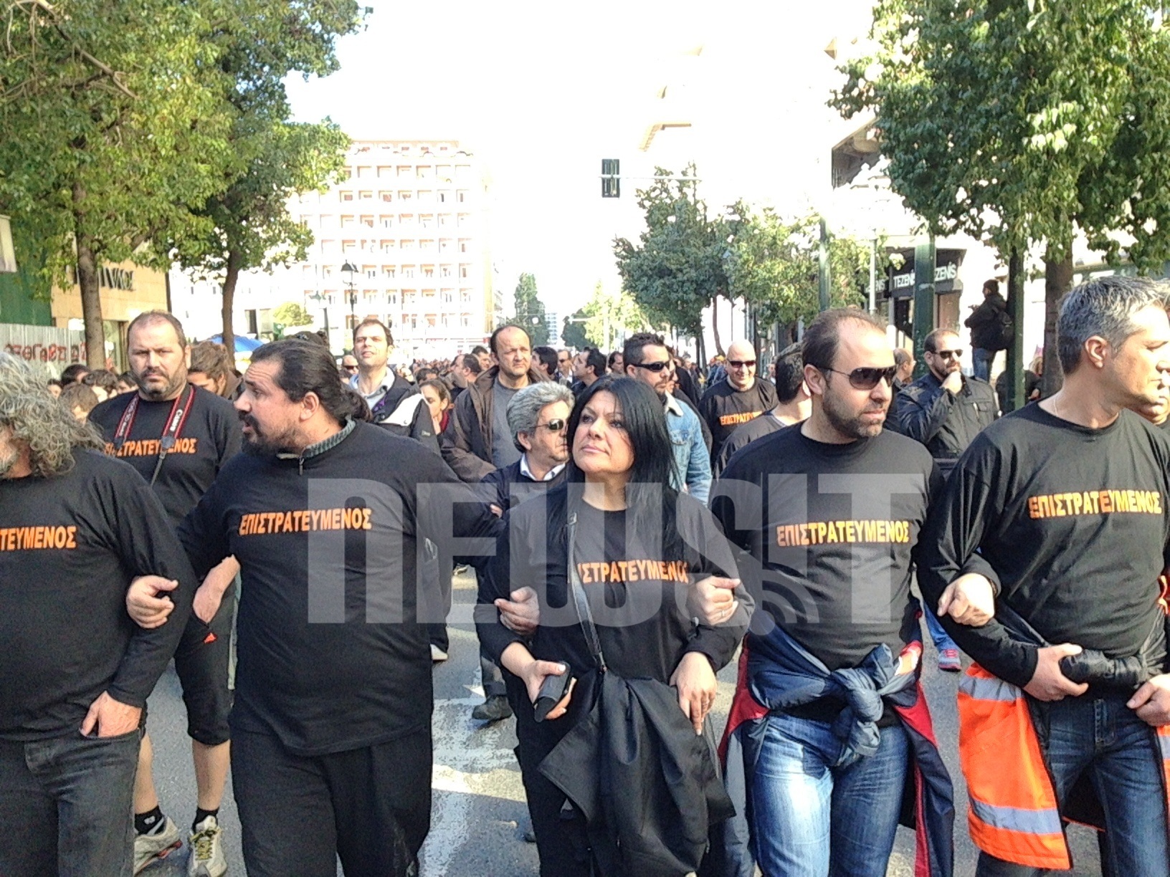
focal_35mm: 33
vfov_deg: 42.9
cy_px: 438
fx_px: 1115
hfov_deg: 55.4
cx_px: 585
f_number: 2.4
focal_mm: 4.13
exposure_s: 1/484
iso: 200
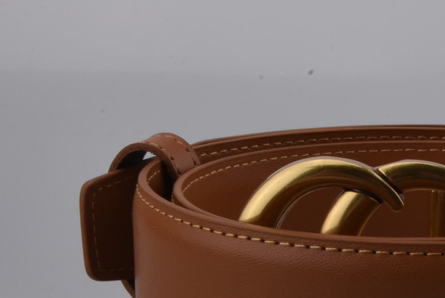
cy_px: 283
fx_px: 1905
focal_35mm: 154
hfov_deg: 13.2
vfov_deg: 8.9
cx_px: 414
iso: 100
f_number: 29
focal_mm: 38
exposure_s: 1/200
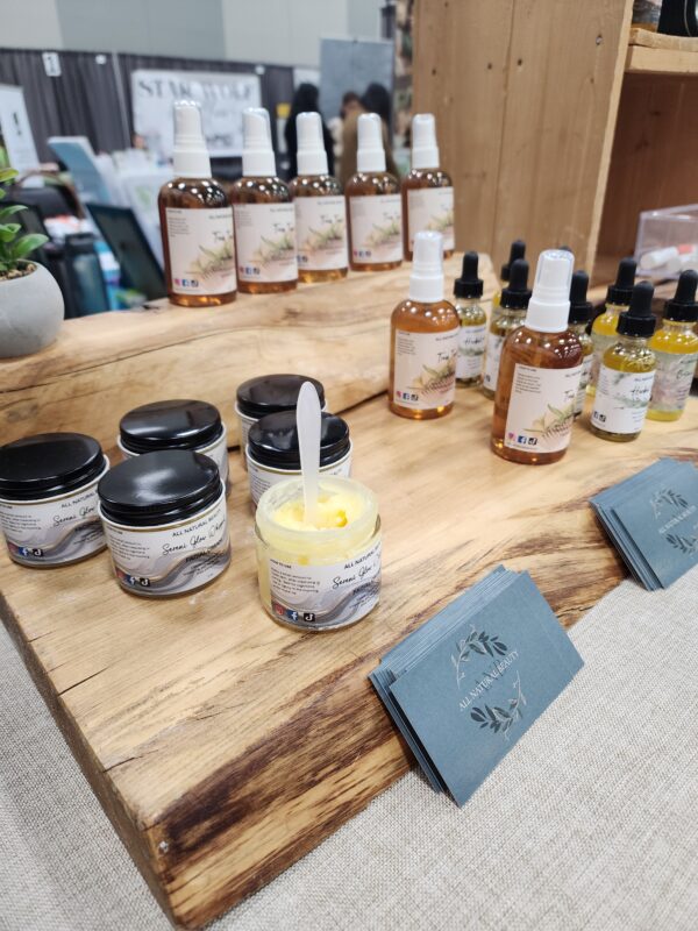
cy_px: 466
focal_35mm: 23
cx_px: 349
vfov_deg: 73.9
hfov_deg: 58.9
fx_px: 618
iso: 160
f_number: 1.8
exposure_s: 1/120
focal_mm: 6.4
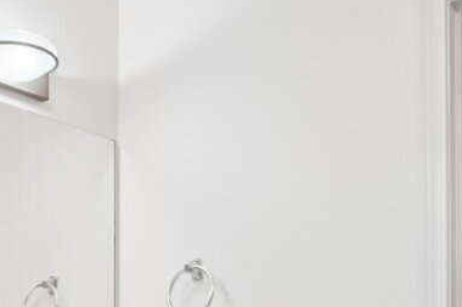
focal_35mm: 59
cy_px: 399
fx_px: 757
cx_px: 91
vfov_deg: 20.9
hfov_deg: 33.0
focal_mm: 16
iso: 1600
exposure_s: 1/60
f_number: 8
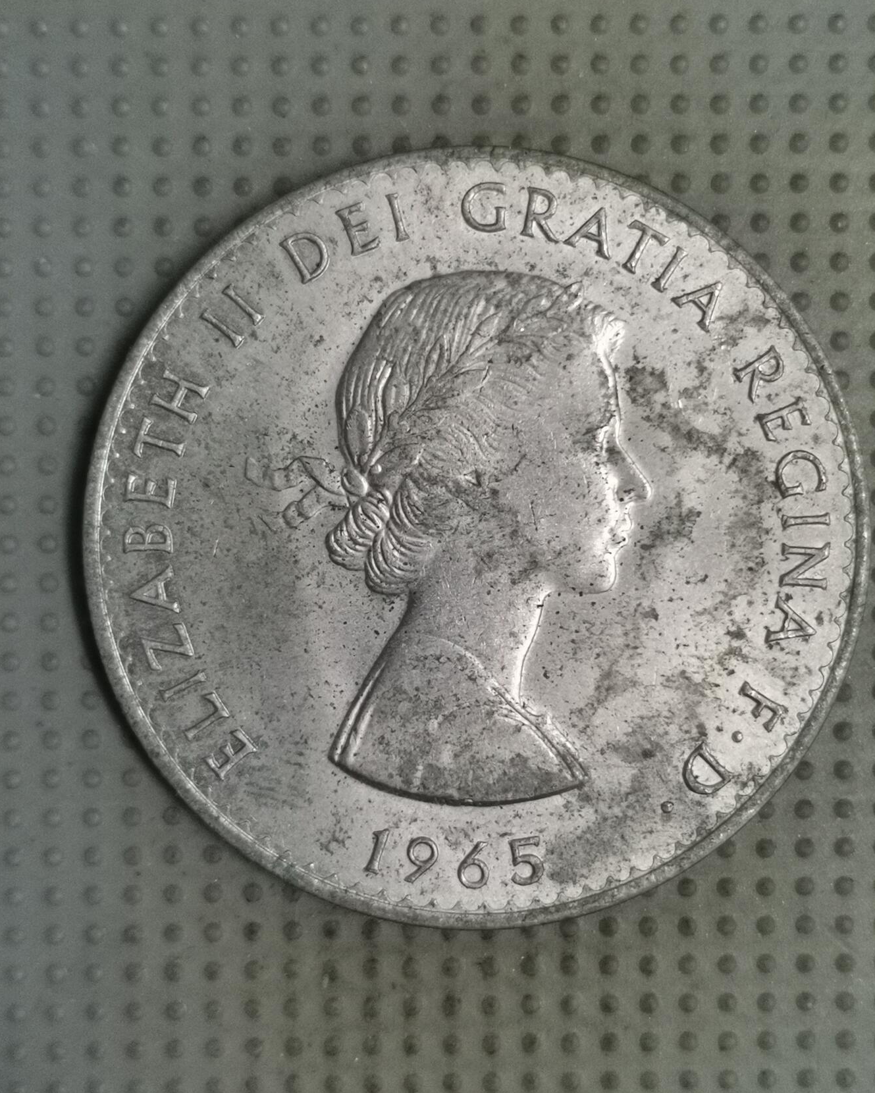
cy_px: 565
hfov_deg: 27.6
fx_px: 1780
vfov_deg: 34.1
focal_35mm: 55
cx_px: 442
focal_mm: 4.75
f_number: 1.8
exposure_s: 1/30
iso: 320
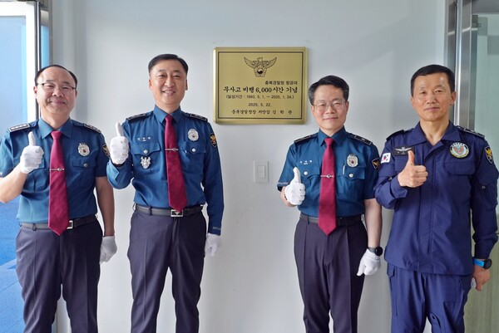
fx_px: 375
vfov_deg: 48.0
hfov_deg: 67.3
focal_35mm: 27
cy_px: 166
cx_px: 250
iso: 1000
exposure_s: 1/160
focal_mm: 18
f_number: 4
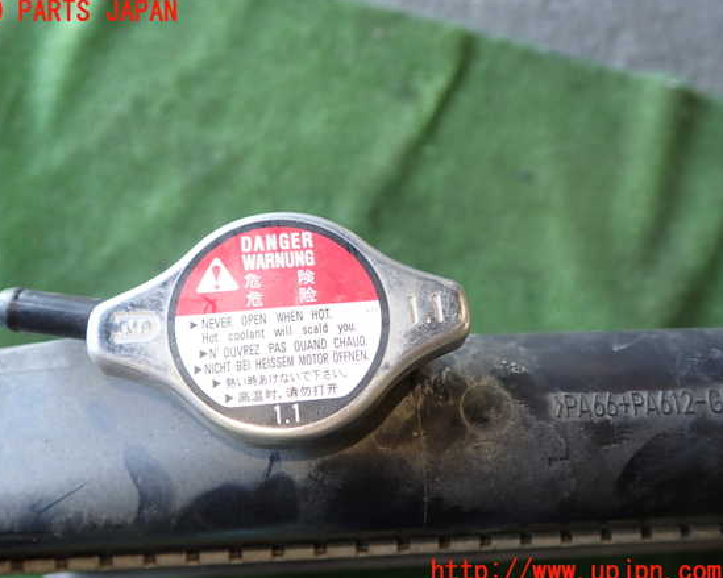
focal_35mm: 32
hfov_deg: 55.6
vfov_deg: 45.8
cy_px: 292
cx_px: 333
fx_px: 685
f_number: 2.3
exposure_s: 1/60
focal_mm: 5.4
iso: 160
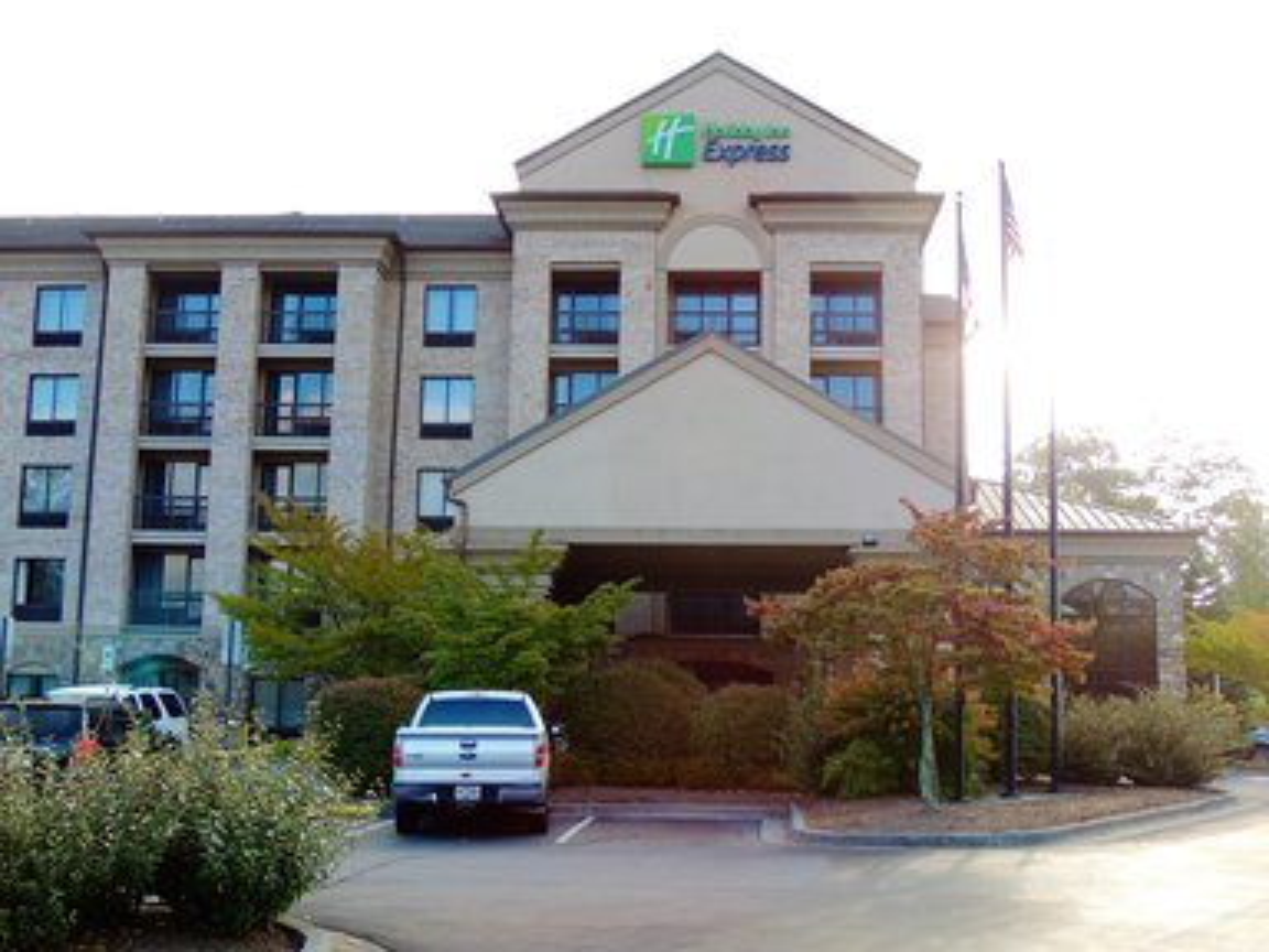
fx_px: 1576
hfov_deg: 43.9
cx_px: 634
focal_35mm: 43
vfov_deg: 33.6
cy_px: 476
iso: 100
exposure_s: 1/125
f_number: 3.4
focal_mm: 7.6
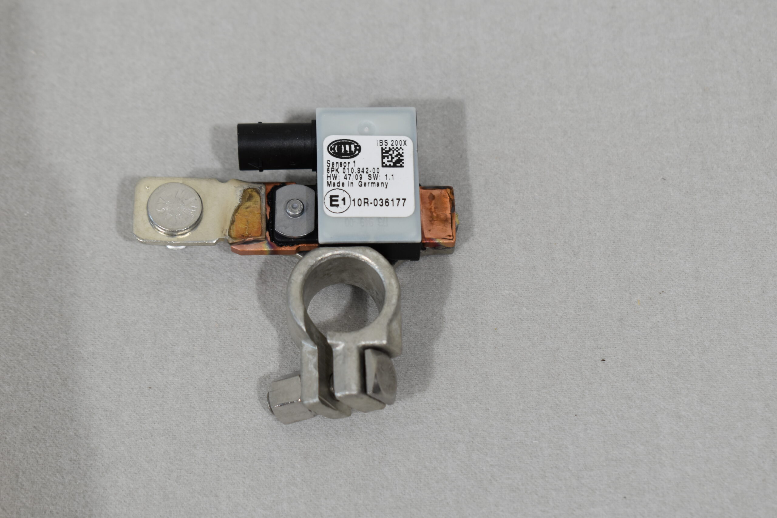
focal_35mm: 82
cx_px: 388
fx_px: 1781
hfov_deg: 24.6
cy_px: 259
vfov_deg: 16.6
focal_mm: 55
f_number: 7.1
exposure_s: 1/60
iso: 400
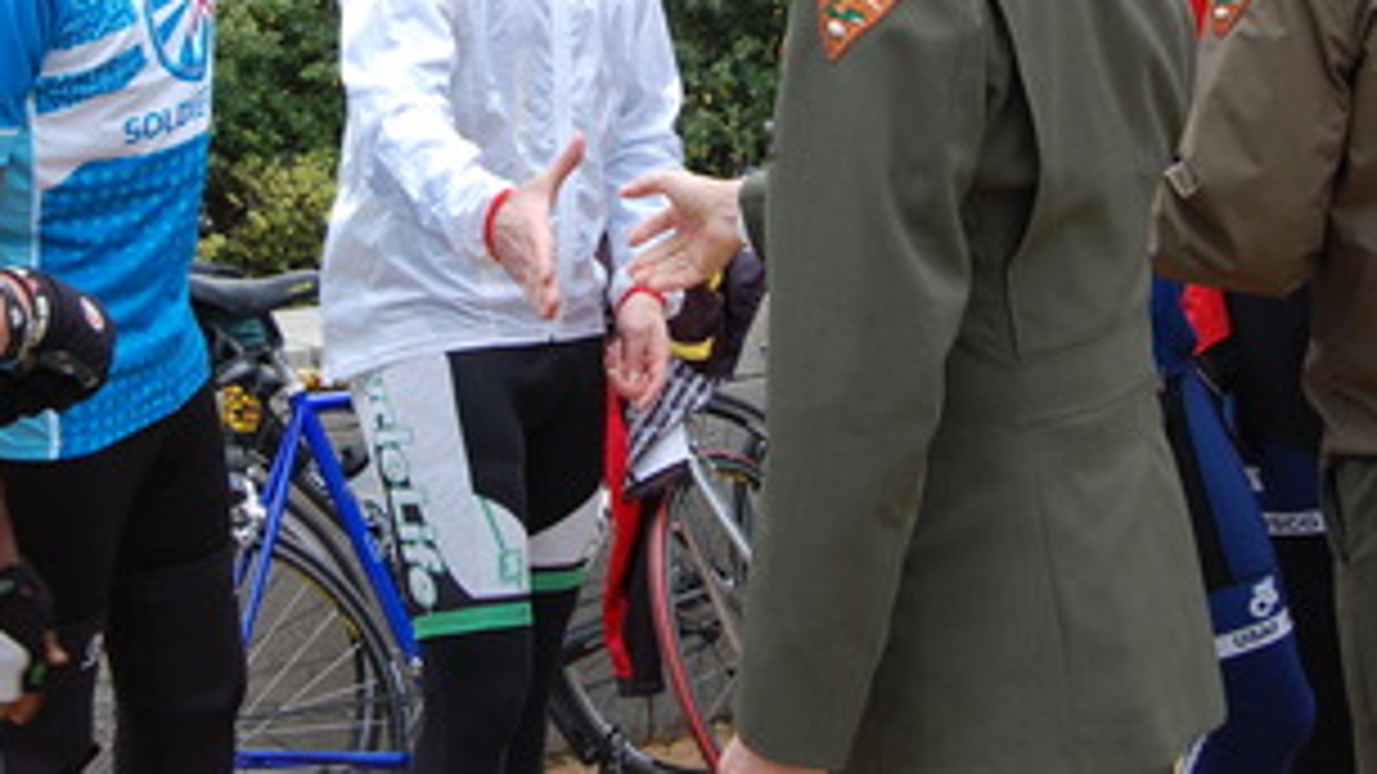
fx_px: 2994
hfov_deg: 25.9
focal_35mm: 82
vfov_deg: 14.5
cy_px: 32
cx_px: 601
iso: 200
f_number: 6.3
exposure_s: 1/160
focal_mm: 32
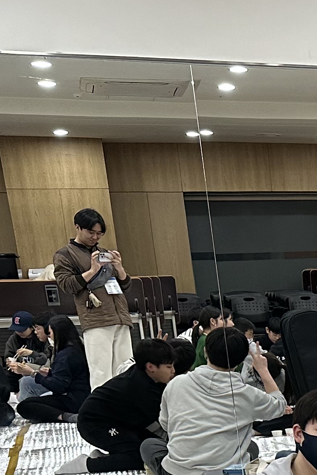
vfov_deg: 21.9
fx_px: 1123
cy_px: 585
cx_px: 695
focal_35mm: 85
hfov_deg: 13.2
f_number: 1.78
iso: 200
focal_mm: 6.86
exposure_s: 1/120
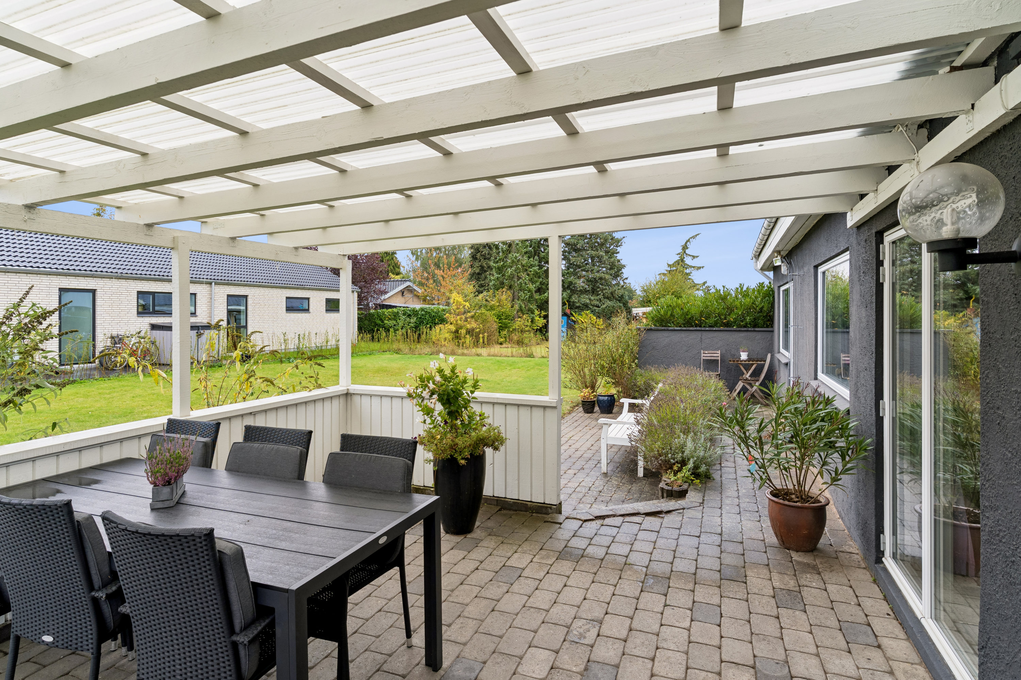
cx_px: 510
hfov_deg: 86.9
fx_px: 539
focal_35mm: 19
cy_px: 340
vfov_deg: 64.6
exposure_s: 1/30
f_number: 8
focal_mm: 19
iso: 125
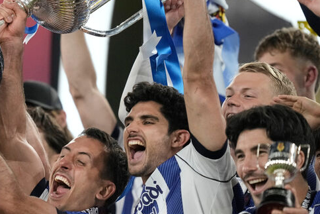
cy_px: 103
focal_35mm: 893
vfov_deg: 1.5
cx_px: 54
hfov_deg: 2.3
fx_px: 7940
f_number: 2.8
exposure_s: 1/1600
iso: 3200
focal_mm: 400
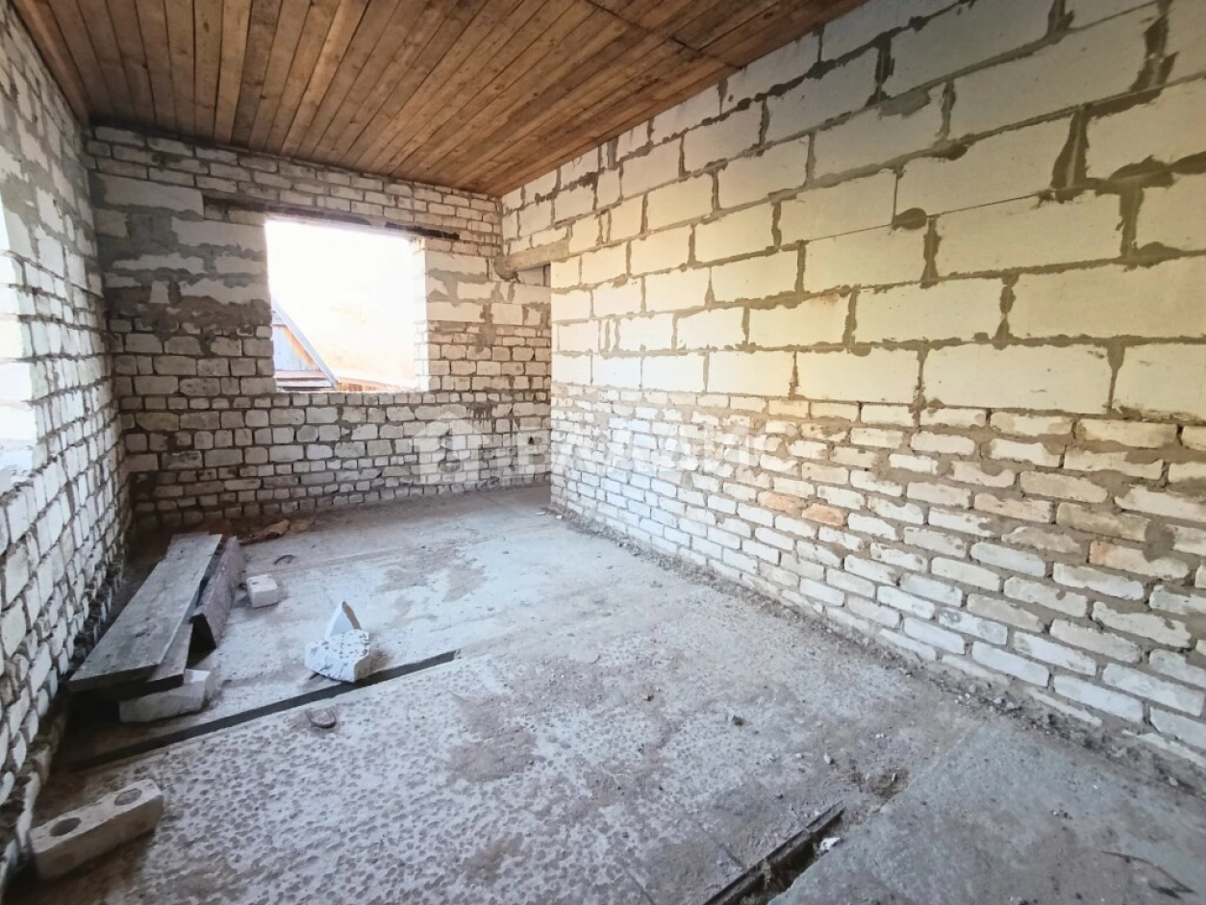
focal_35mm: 16
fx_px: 558
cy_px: 452
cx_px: 603
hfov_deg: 94.5
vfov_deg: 78.1
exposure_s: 1/50
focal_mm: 1.65
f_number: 2.2
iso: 320
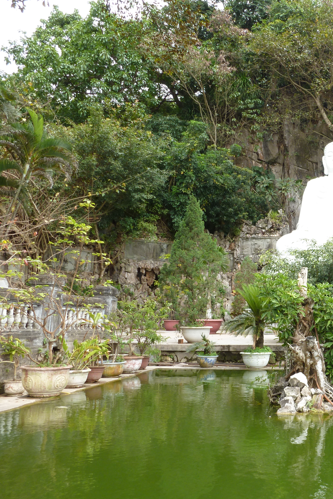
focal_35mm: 34
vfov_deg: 55.8
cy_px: 252
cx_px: 331
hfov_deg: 35.3
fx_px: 472
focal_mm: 4.3
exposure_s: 1/125
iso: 100
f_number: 4
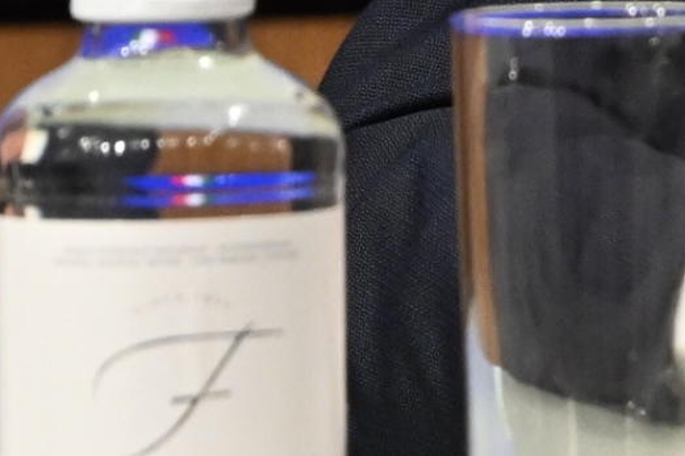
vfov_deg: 1.3
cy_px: -652
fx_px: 20181
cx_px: 1229
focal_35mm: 1061
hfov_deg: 1.9
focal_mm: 120
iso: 2000
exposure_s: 1/320
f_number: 5.6
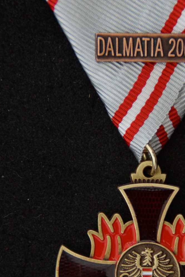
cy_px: 179
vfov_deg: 6.4
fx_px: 2496
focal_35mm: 324
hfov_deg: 4.2
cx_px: 149
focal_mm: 120
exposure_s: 1/10
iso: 1600
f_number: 5.6
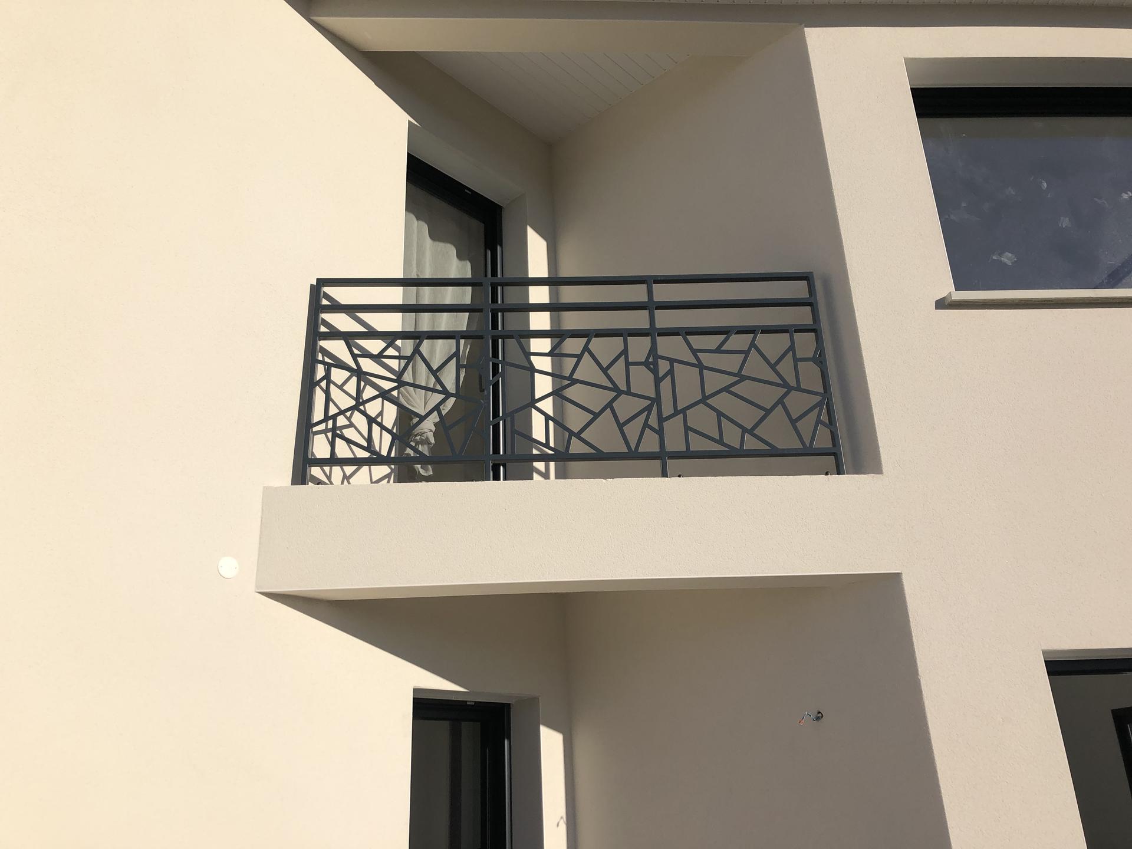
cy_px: 424
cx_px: 566
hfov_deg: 63.4
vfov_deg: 49.7
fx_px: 916
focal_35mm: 28
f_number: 1.8
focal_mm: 3.99
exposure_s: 1/4808
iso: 20
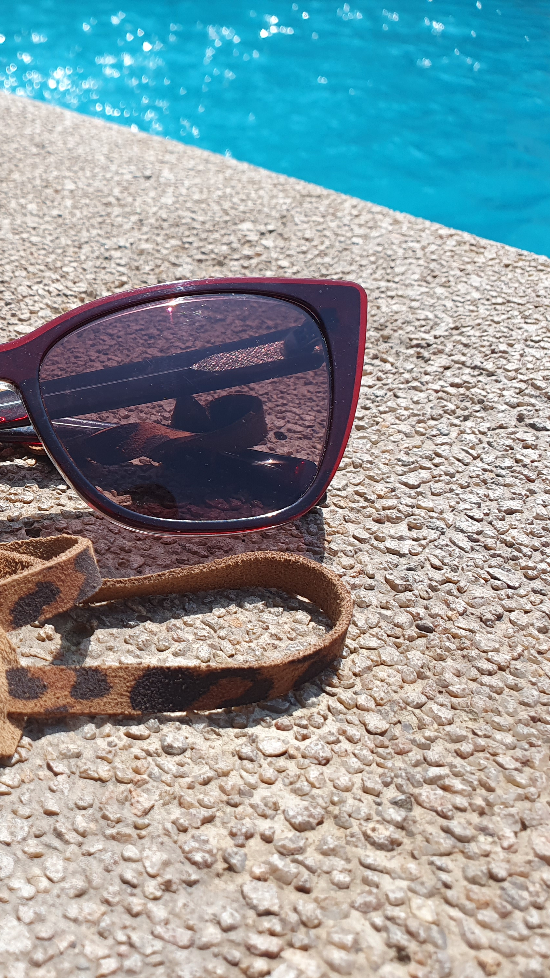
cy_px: 491
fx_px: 985
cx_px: -34
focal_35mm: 38
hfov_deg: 28.7
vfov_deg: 52.8
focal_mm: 4.32
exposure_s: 1/1328
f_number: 2.4
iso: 50
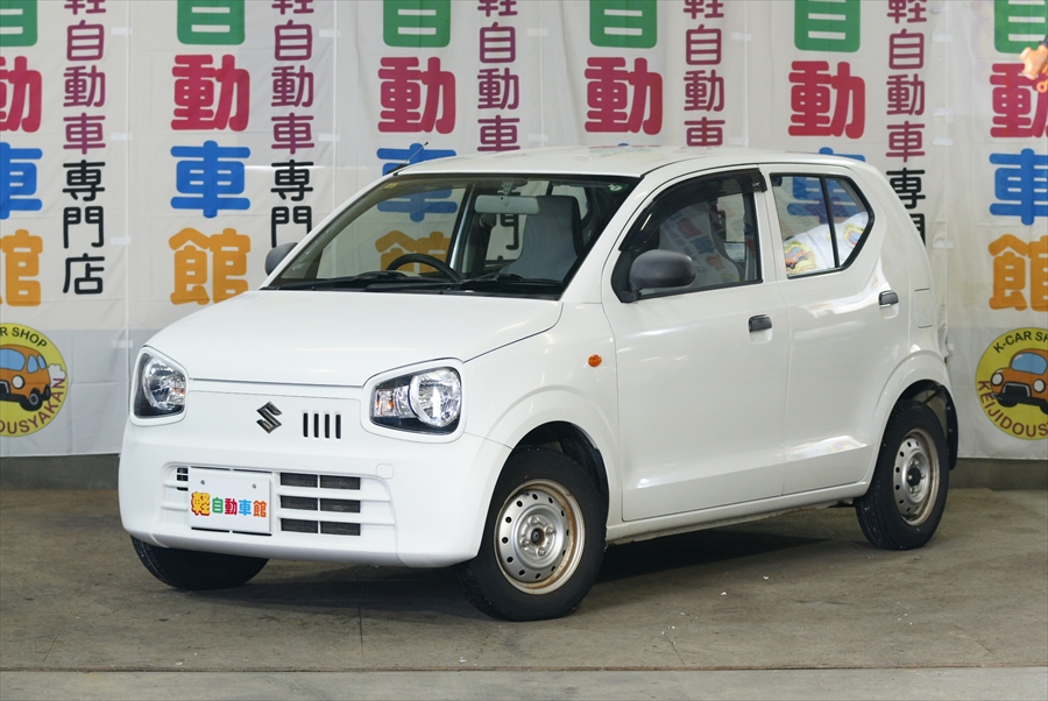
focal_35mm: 120
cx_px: 524
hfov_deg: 17.0
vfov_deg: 11.4
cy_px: 350
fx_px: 3497
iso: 400
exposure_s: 1/40
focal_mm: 80
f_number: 4.5
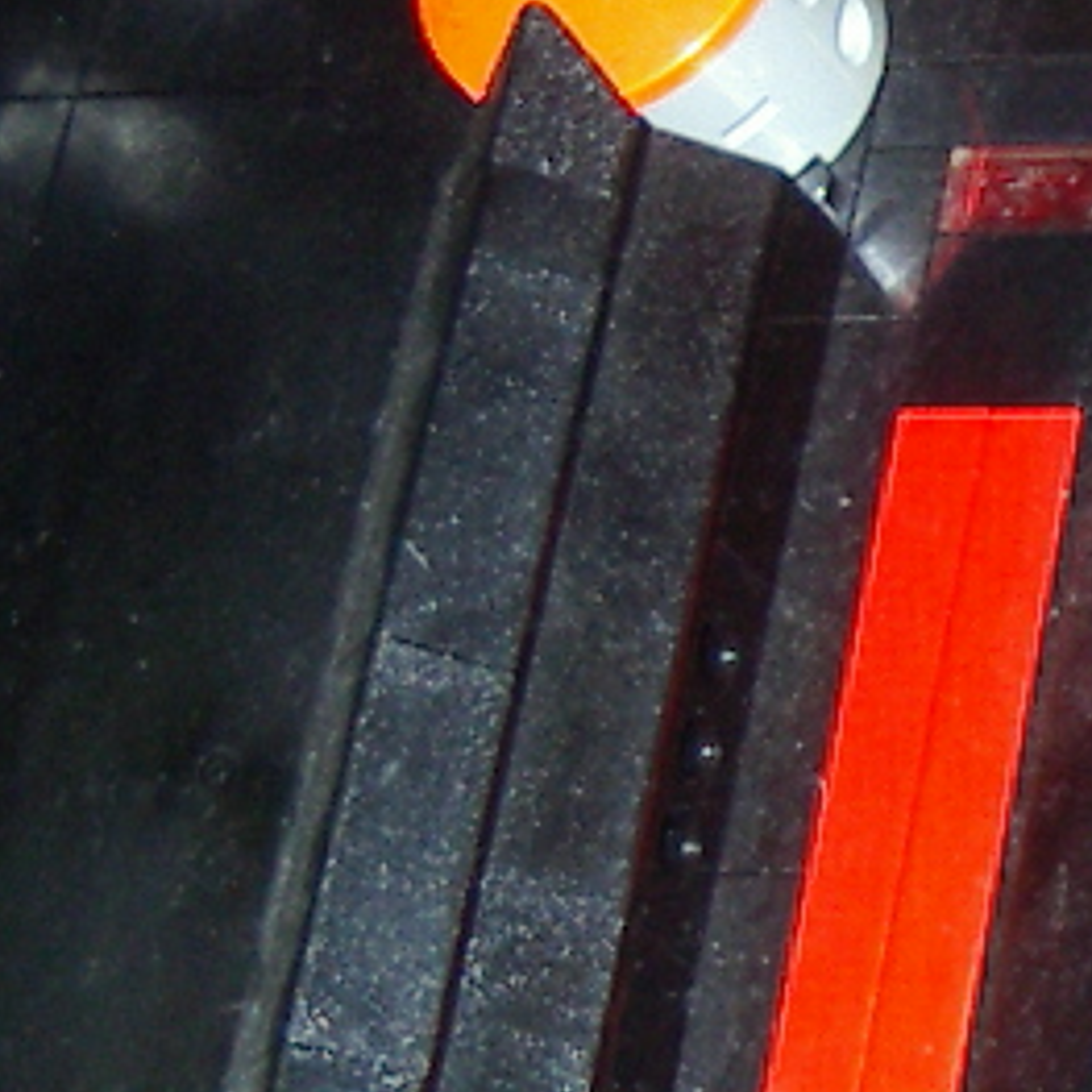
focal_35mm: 131
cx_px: 1881
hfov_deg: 12.3
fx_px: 4675
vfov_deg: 13.3
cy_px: 693
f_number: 2.6
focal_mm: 5.8
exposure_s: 1/60
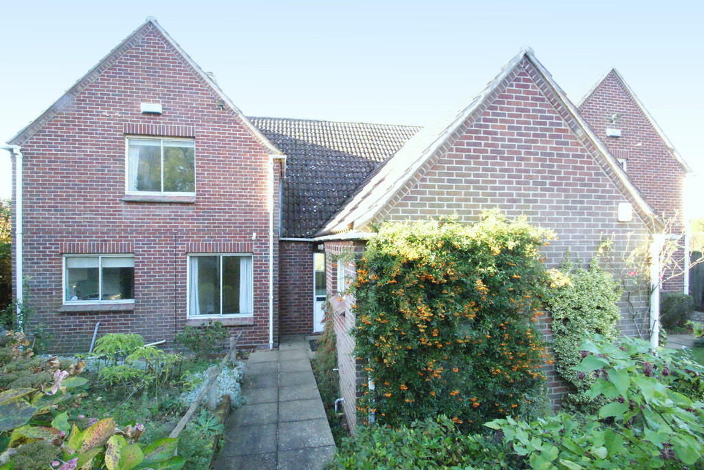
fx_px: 293
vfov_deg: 77.3
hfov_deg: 100.4
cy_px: 235
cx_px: 352
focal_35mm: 15
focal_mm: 10
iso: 3200
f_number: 11
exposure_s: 1/100
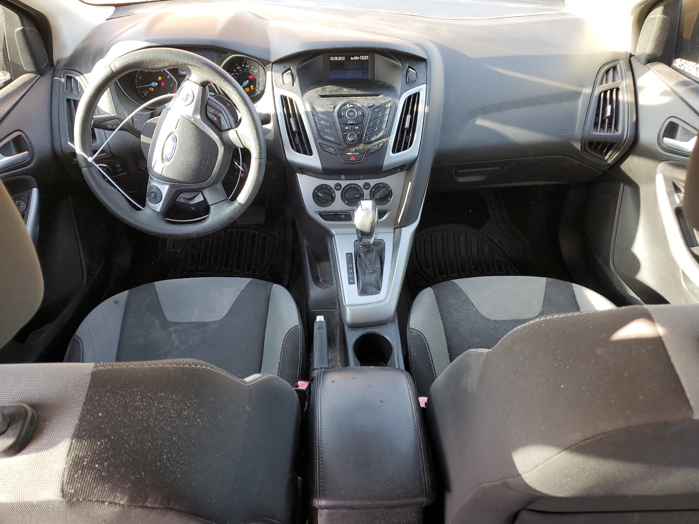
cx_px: 350
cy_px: 262
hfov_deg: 67.3
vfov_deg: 53.1
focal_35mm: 26
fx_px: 525
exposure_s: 1/60.2
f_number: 1.5
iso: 50
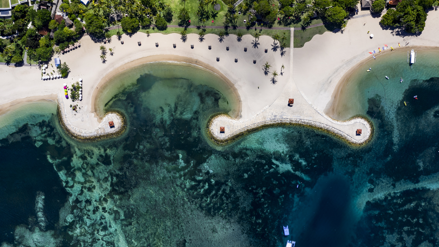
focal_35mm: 30
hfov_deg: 64.3
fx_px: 349
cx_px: 219
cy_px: 115
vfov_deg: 38.9
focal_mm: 10.26
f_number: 5.6
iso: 100
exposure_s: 1/30
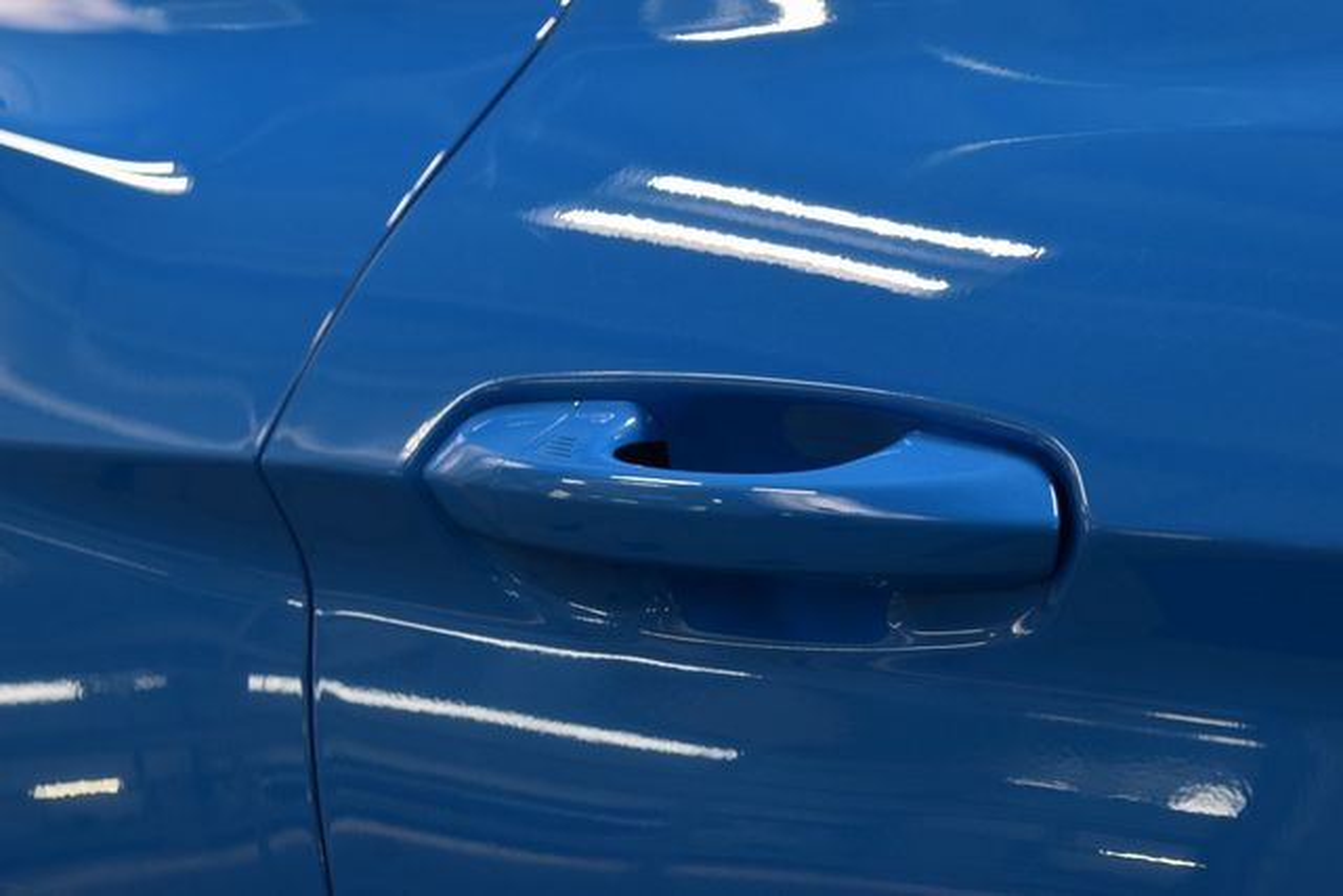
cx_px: 672
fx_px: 3918
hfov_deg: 19.5
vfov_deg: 13.0
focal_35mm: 105
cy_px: 448
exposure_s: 1/30
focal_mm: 70
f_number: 7.1
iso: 500
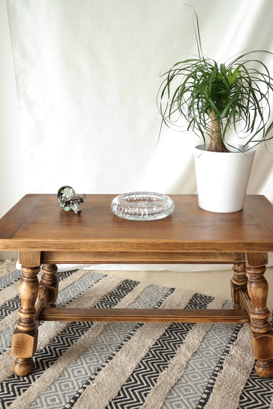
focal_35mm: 38
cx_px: 141
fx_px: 432
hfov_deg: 35.0
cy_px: 247
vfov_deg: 50.4
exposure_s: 1/30
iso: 400
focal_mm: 20
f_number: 5.6
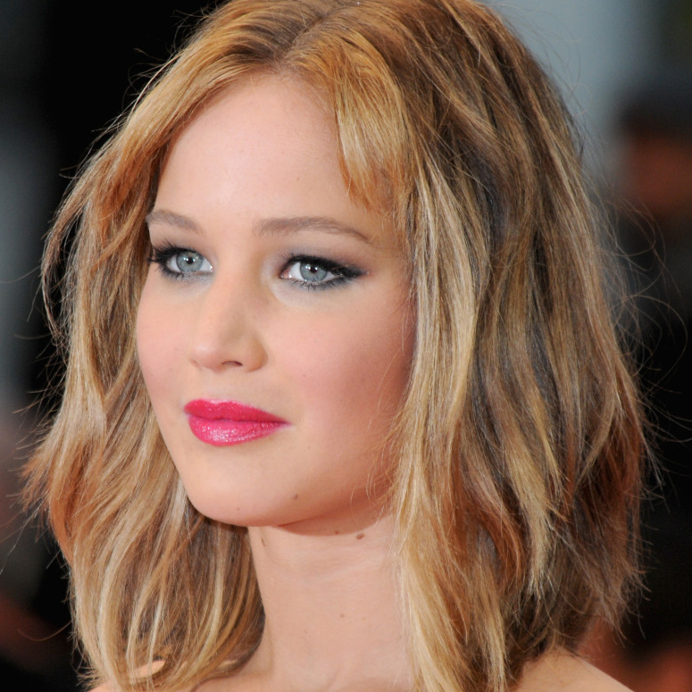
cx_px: 327
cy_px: 356
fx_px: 13706
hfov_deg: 2.9
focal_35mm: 606
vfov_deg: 2.9
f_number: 6.3
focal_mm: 240
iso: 500
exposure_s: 1/125
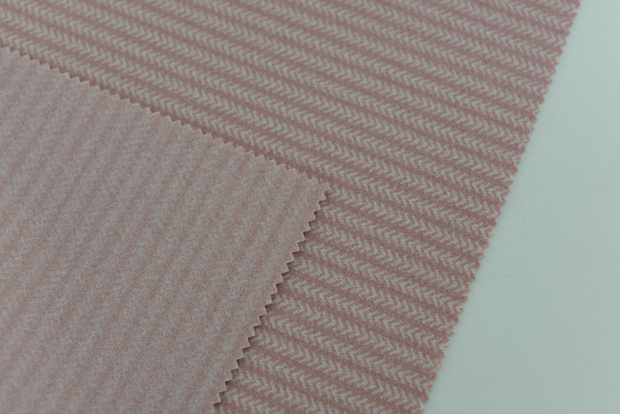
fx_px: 861
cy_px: 207
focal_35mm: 50
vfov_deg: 27.0
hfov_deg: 39.6
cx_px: 310
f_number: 3.5
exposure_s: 1/250
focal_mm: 50
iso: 100
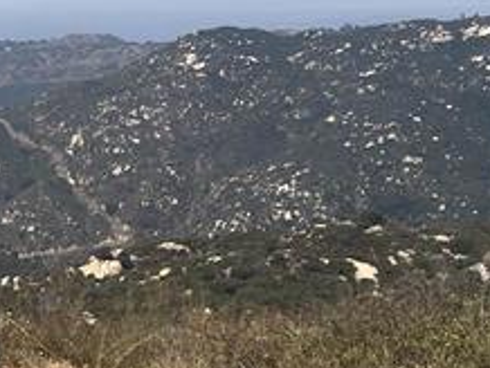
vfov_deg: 11.9
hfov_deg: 15.0
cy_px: -56
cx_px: -238
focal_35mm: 122
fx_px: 1729
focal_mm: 5.7
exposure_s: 1/5882
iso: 50
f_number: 1.5
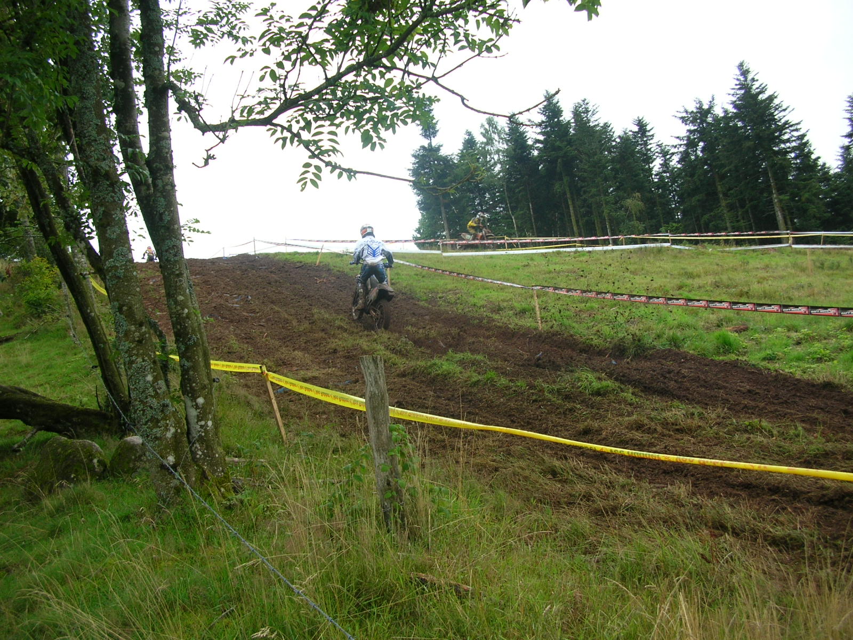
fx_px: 862
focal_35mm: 35
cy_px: 320
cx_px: 426
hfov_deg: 52.6
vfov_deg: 40.7
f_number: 2.8
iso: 50
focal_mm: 5.8
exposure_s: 1/278
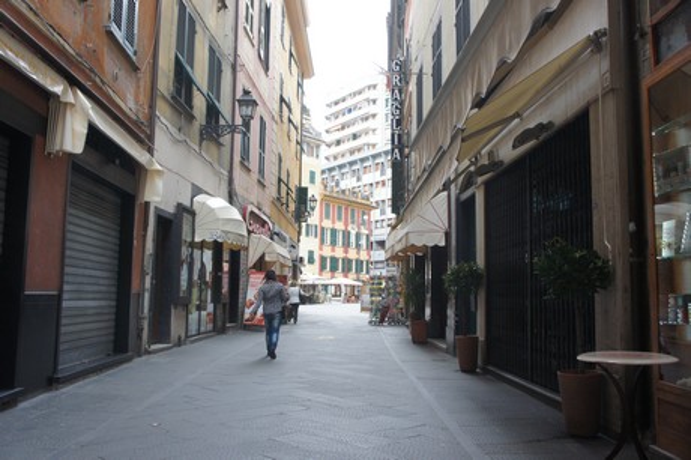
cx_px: 346
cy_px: 230
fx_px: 604
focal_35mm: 32
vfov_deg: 41.7
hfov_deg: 59.5
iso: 640
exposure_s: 1/250
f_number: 5.6
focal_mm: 21
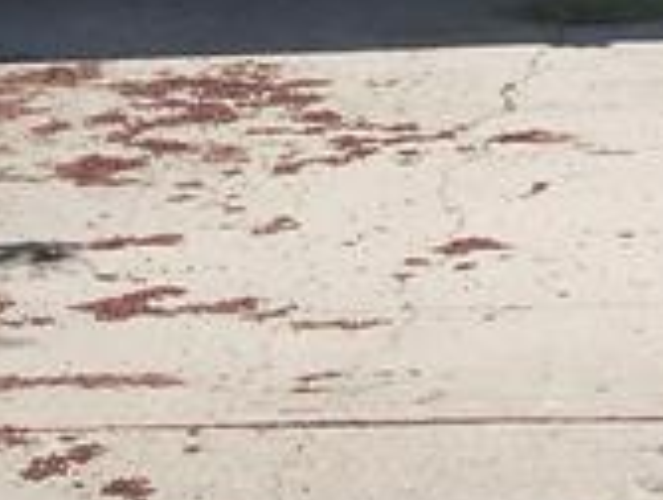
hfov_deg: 8.9
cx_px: 1104
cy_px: -210
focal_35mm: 214
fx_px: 4108
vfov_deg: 6.9
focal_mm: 6.3
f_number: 8.2
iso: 80
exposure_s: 1/180
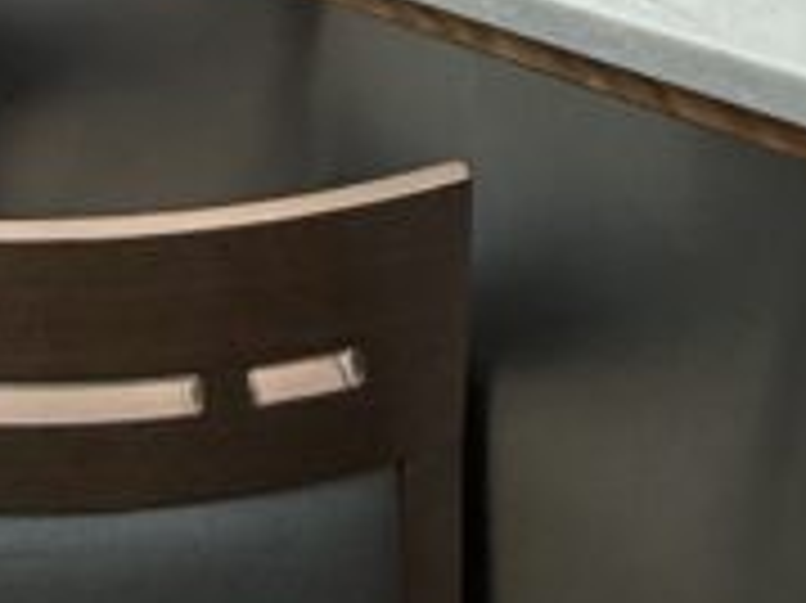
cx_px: 158
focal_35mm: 80
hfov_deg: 24.0
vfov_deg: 12.5
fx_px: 1861
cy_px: -994
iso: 64
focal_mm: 2.22
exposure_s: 1/135
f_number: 2.2
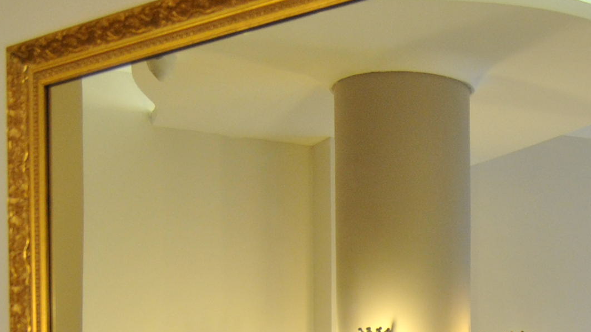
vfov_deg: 11.0
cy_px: 592
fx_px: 1614
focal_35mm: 103
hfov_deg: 20.7
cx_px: 400
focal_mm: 18
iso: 320
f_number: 3.5
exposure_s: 1/30
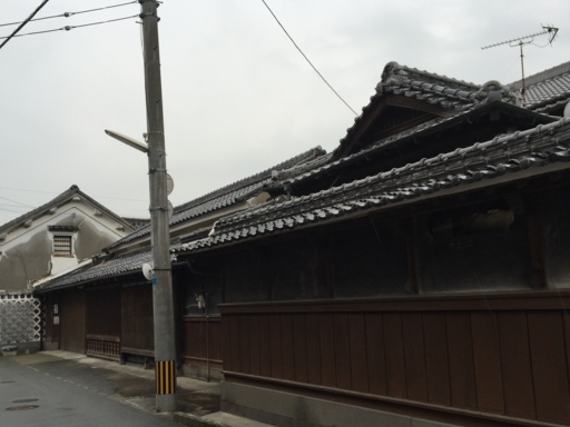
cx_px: 275
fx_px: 560
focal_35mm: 34
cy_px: 240
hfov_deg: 53.9
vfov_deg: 41.7
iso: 32
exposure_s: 1/154
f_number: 2.2
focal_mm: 4.15
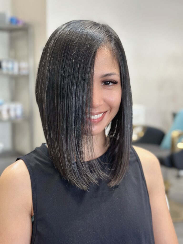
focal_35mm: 48
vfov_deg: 39.7
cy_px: 122
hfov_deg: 30.3
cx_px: 92
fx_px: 338
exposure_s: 1/60
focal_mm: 6.86
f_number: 1.78
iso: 320
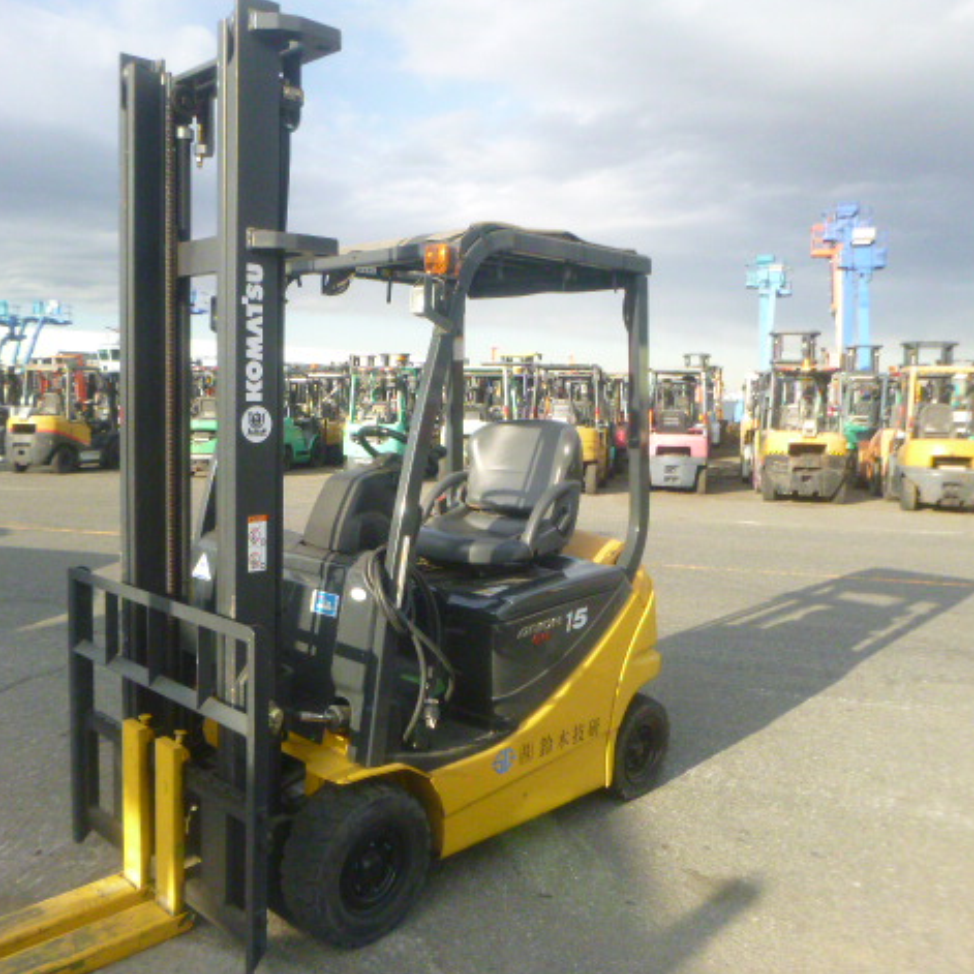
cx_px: 364
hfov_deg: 53.4
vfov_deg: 54.0
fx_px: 955
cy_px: 482
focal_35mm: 30
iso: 400
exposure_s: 1/800
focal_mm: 4.5
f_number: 9
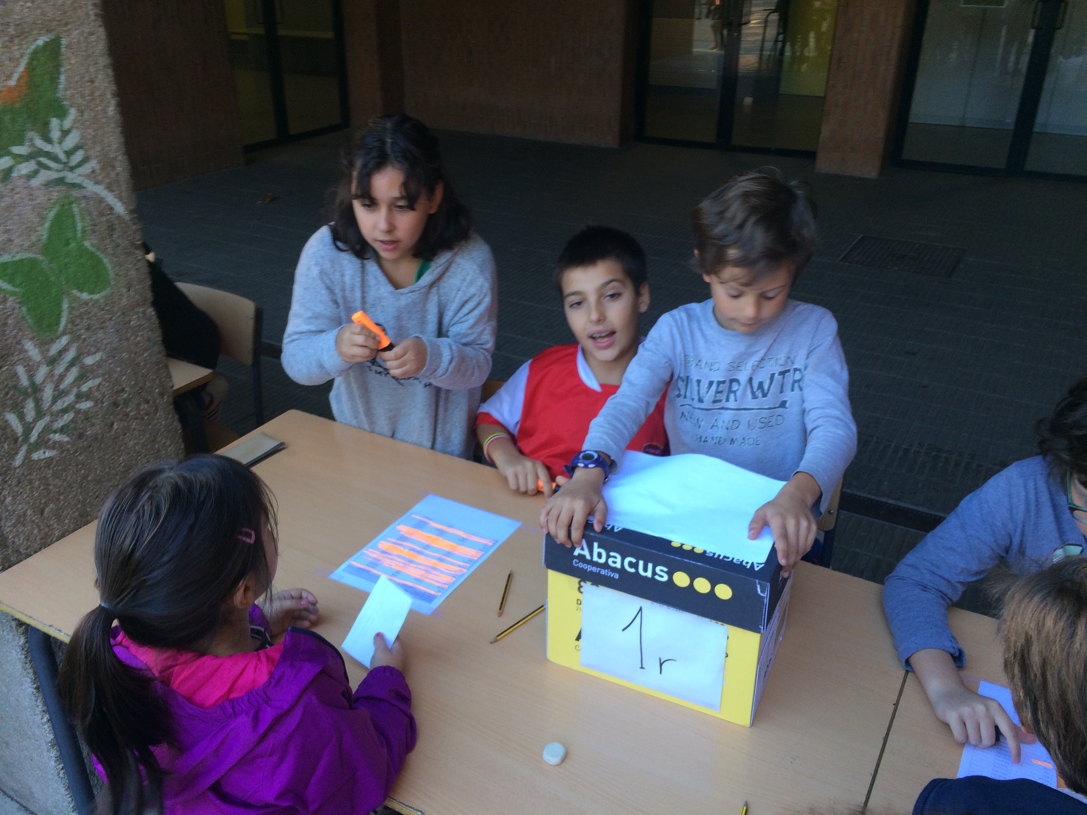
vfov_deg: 48.2
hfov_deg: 61.7
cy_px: 408
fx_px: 911
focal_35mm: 29
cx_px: 544
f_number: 2.2
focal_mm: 4.15
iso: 50
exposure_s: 1/100
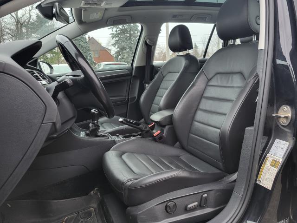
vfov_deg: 53.1
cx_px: 148
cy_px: 112
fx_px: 223
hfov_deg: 67.3
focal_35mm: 26
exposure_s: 1/120
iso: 320
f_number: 1.8
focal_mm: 5.4
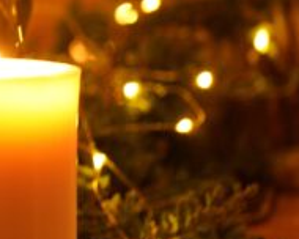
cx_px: -252
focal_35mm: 682
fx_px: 6035
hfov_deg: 2.8
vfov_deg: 2.3
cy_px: 36
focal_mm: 180
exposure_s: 1/8
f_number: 3.2
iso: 640
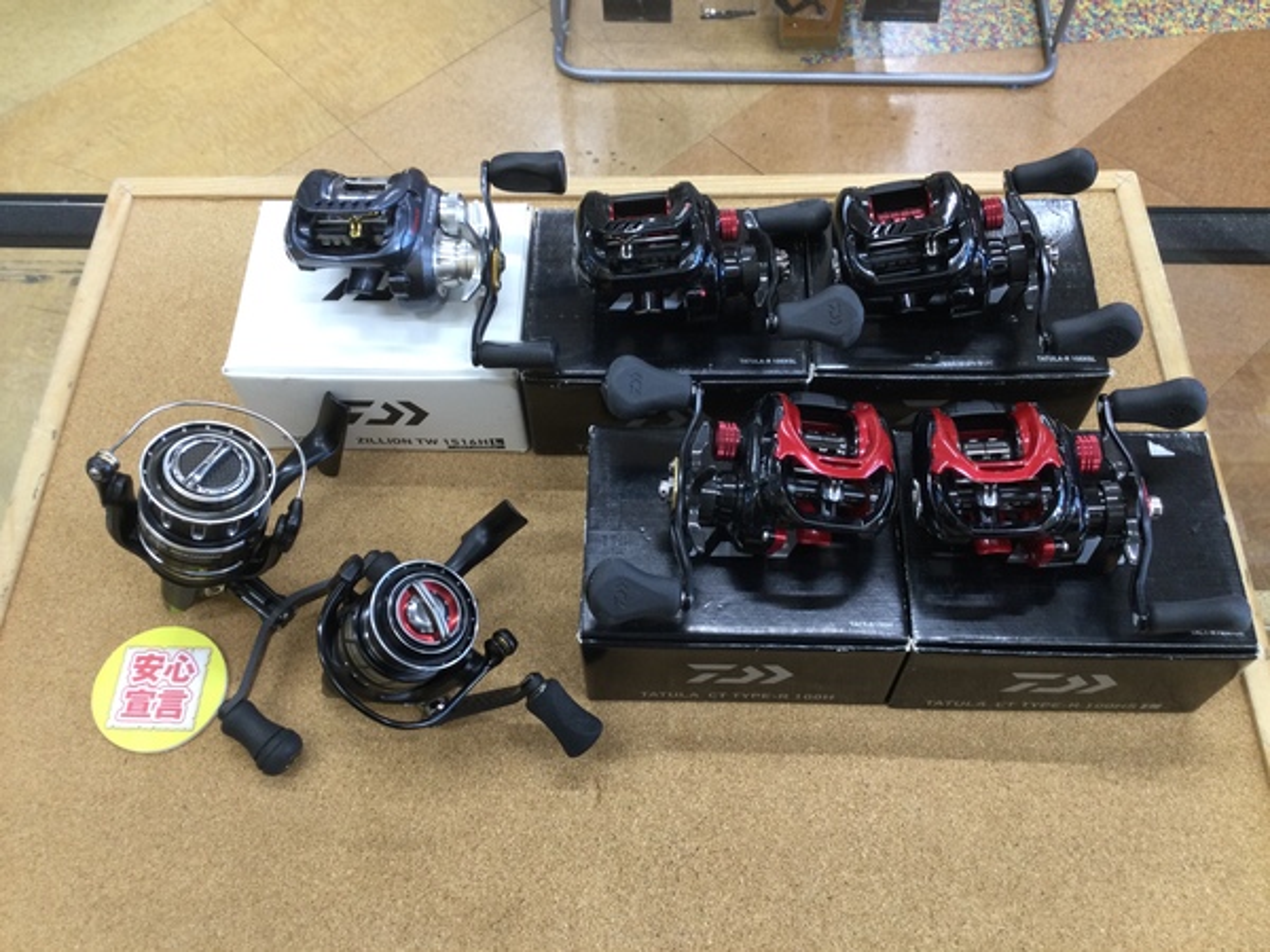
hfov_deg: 58.4
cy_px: 476
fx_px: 1137
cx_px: 635
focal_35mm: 31
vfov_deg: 45.4
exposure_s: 1/30
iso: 50
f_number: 2.4
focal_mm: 3.3
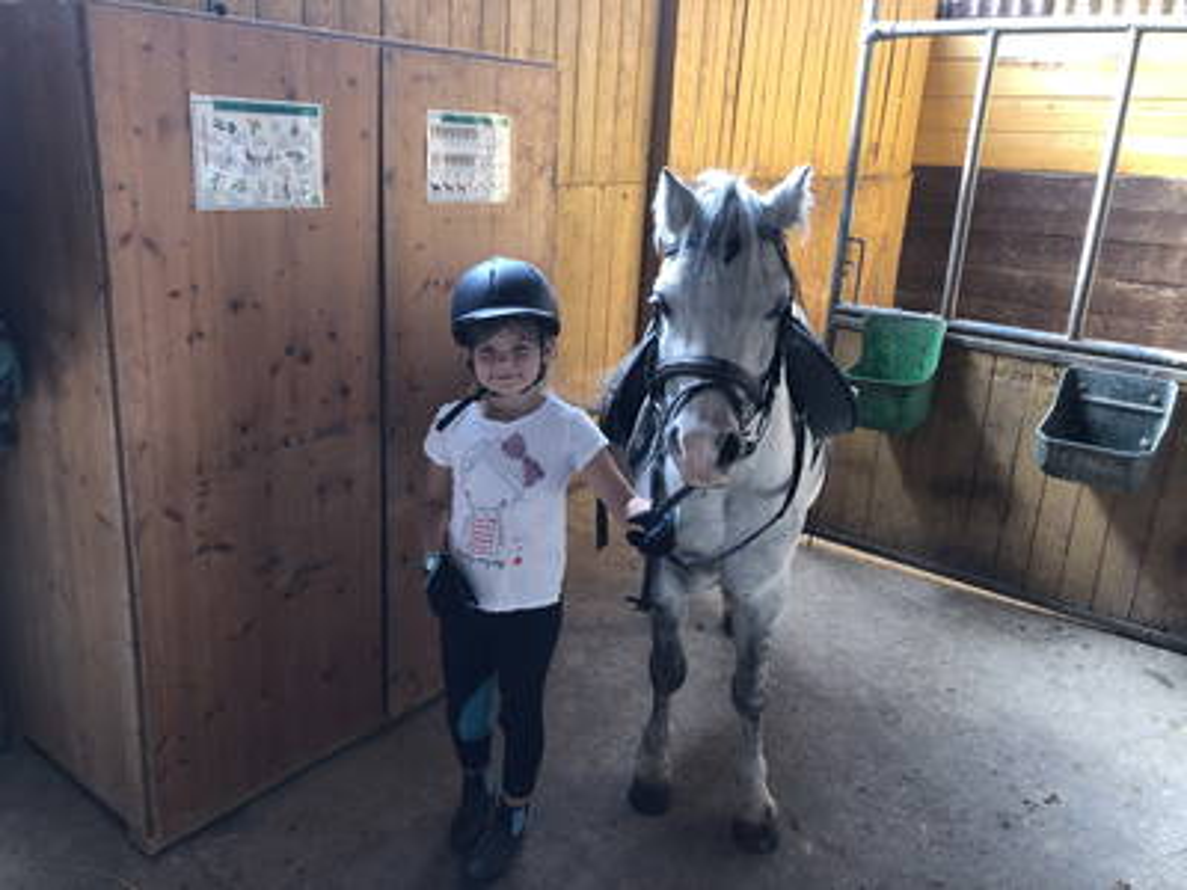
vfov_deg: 49.7
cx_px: 594
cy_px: 445
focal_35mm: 28
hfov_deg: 63.4
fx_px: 960
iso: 25
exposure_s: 1/30
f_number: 1.8
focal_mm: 3.99
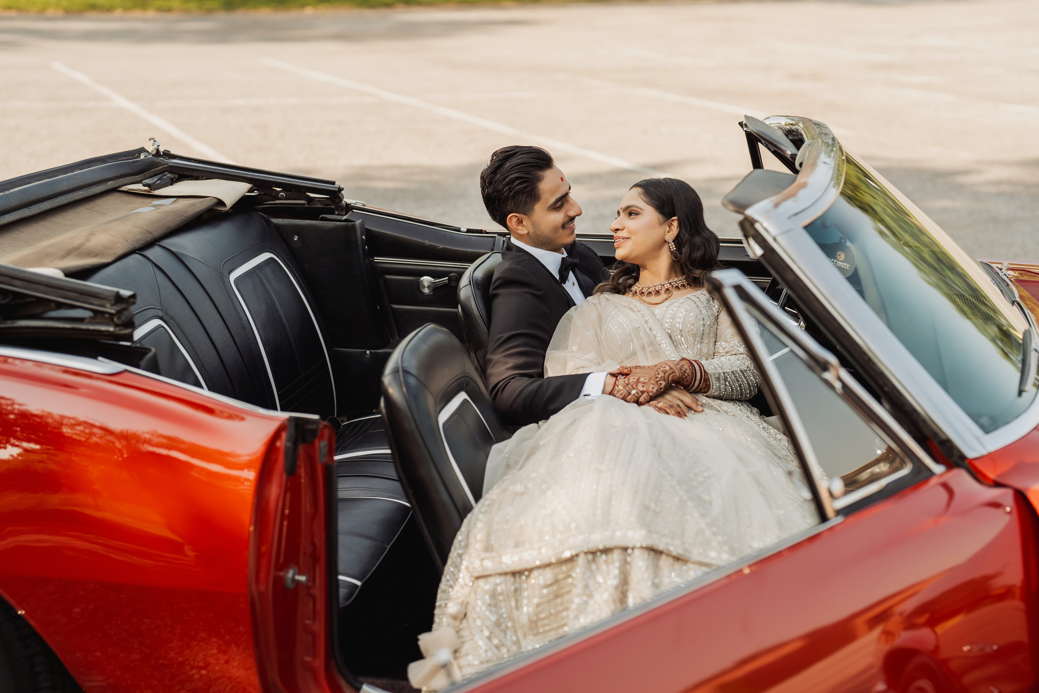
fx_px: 1443
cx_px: 520
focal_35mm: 50
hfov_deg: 39.6
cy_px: 346
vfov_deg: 27.0
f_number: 2
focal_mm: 50
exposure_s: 1/1000
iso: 100
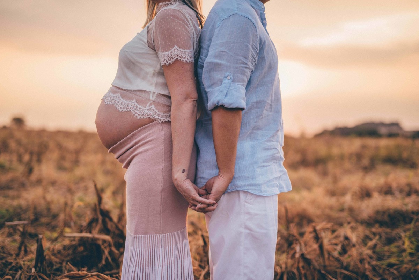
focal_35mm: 50
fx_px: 582
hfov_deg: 39.6
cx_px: 210
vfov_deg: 27.0
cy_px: 140
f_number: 1.4
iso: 125
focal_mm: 50
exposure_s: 1/800
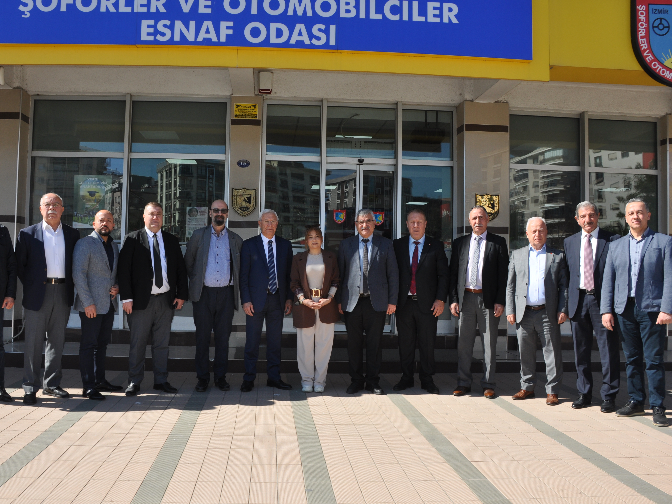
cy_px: 249
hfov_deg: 59.7
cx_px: 288
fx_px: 582
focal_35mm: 30
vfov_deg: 46.8
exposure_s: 1/200
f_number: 9
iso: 200
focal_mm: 18
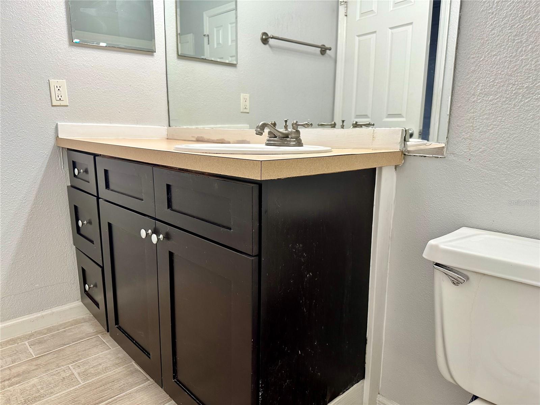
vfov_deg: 56.8
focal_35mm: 24
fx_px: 374
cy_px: 202
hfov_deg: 71.6
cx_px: 270
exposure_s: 1/60
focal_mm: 6.86
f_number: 1.78
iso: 125
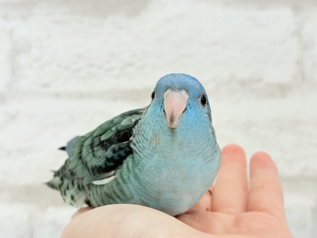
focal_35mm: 52
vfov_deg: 28.0
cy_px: 119
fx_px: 476
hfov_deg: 36.8
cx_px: 158
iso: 40
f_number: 1.6
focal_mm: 5.96
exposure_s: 1/50
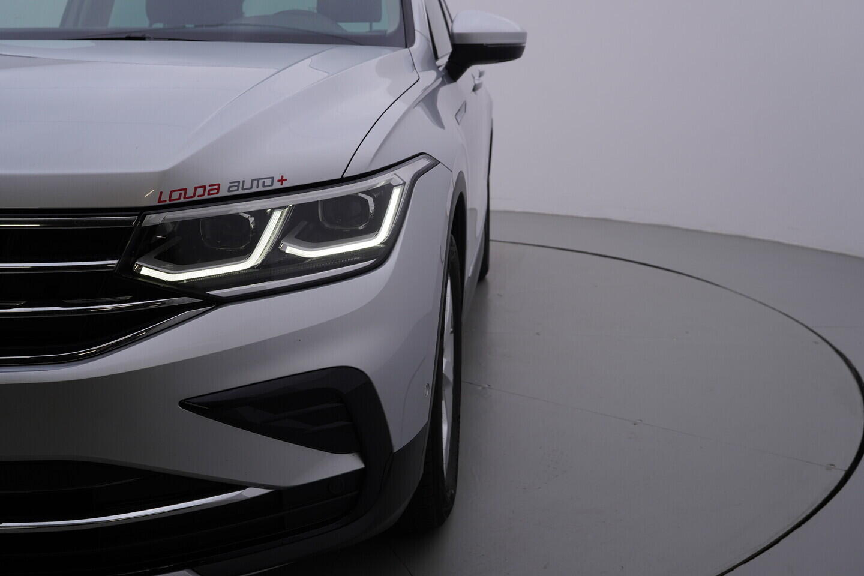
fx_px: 864
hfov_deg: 53.1
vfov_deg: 36.9
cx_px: 432
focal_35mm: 36
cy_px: 288
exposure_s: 1/125
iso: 125
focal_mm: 24
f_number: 5
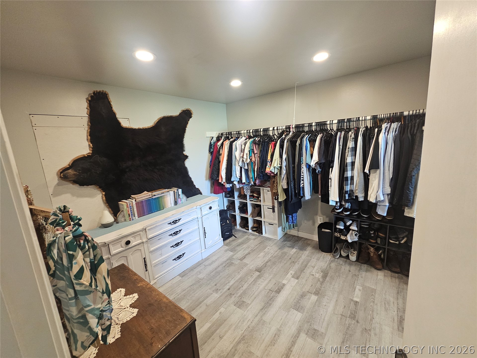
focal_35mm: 13
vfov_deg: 89.9
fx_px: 179
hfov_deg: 106.2
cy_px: 179
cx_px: 238
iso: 320
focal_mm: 2.2
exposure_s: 1/40
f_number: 2.2
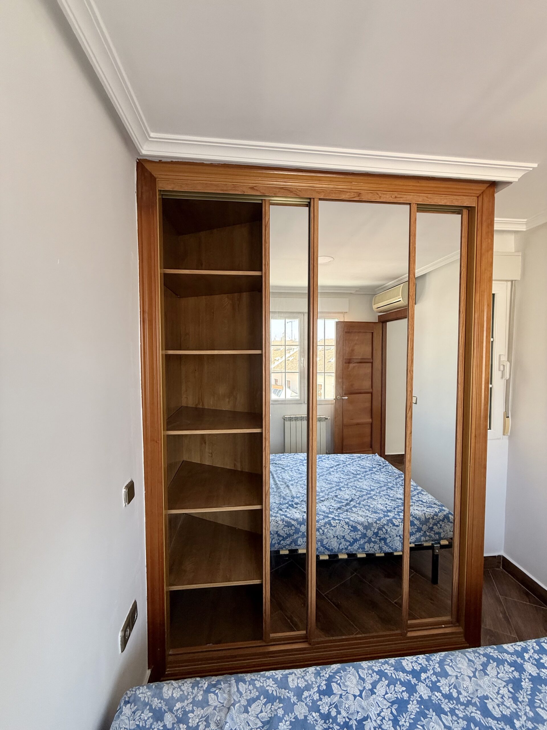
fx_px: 295
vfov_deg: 102.1
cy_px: 365
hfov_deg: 85.7
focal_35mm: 14
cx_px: 274
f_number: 2.2
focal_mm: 2.22
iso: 100
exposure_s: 1/99
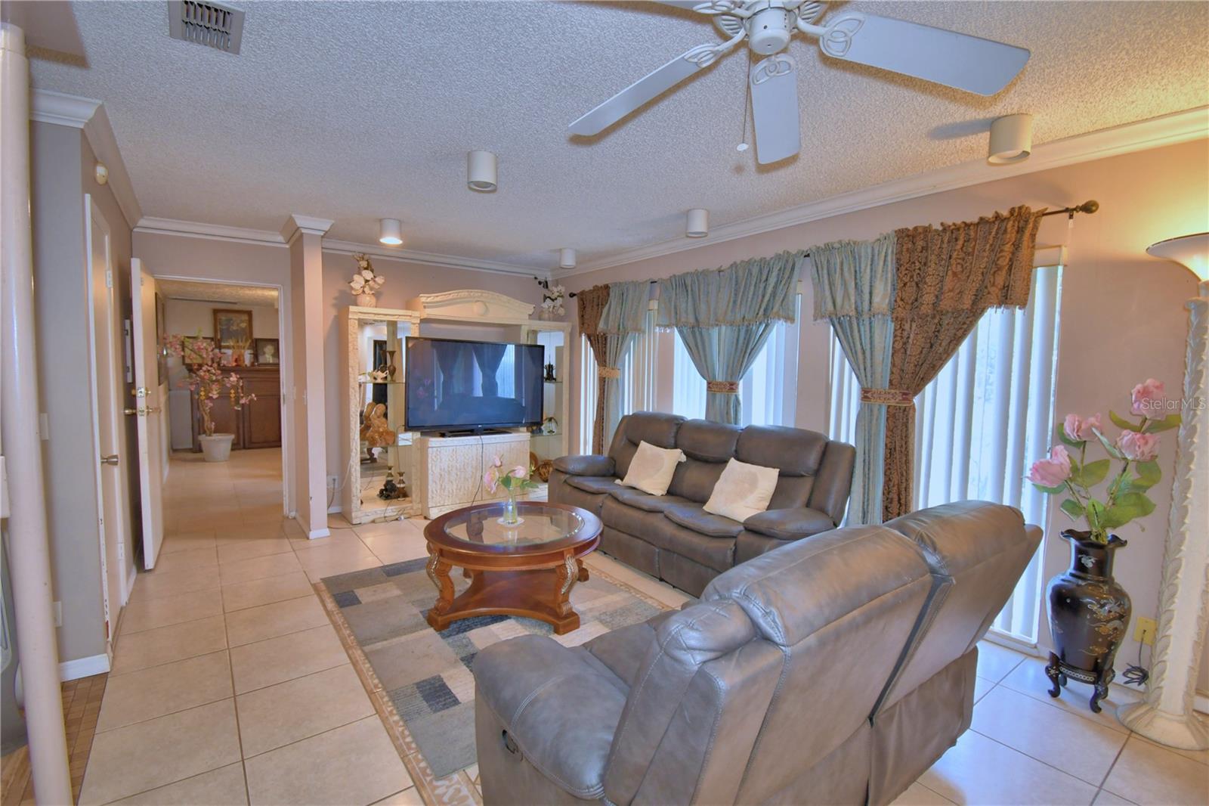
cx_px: 604
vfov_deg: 77.3
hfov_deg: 100.4
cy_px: 403
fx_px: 504
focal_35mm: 15
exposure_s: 1/30
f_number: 4.5
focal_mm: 10
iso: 500
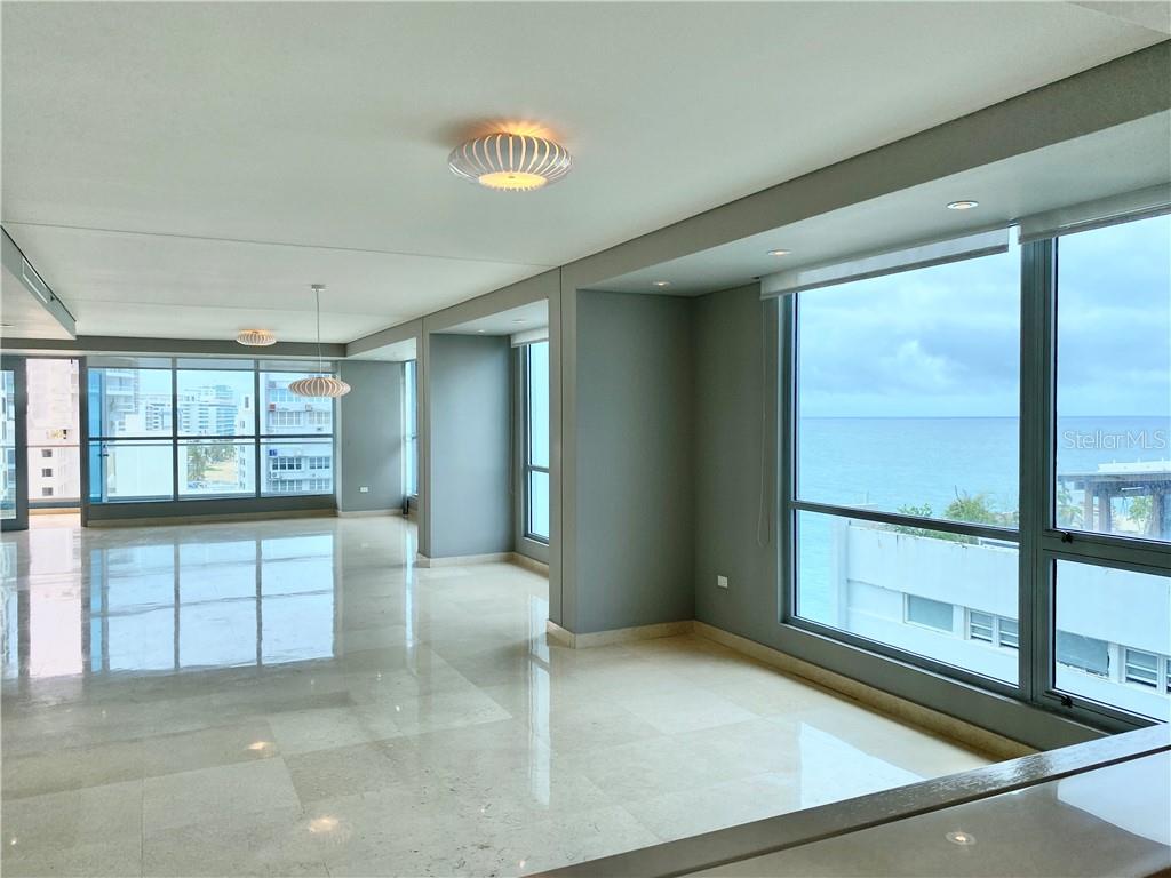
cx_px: 586
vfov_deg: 53.1
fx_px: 880
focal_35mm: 26
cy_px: 439
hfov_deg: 67.3
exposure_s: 1/637
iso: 32
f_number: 1.8
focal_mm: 4.25
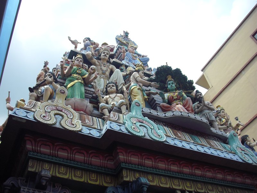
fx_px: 282
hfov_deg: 49.0
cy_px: 96
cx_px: 128
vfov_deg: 37.7
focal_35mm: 38
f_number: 8
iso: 100
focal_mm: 6.2
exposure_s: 1/200
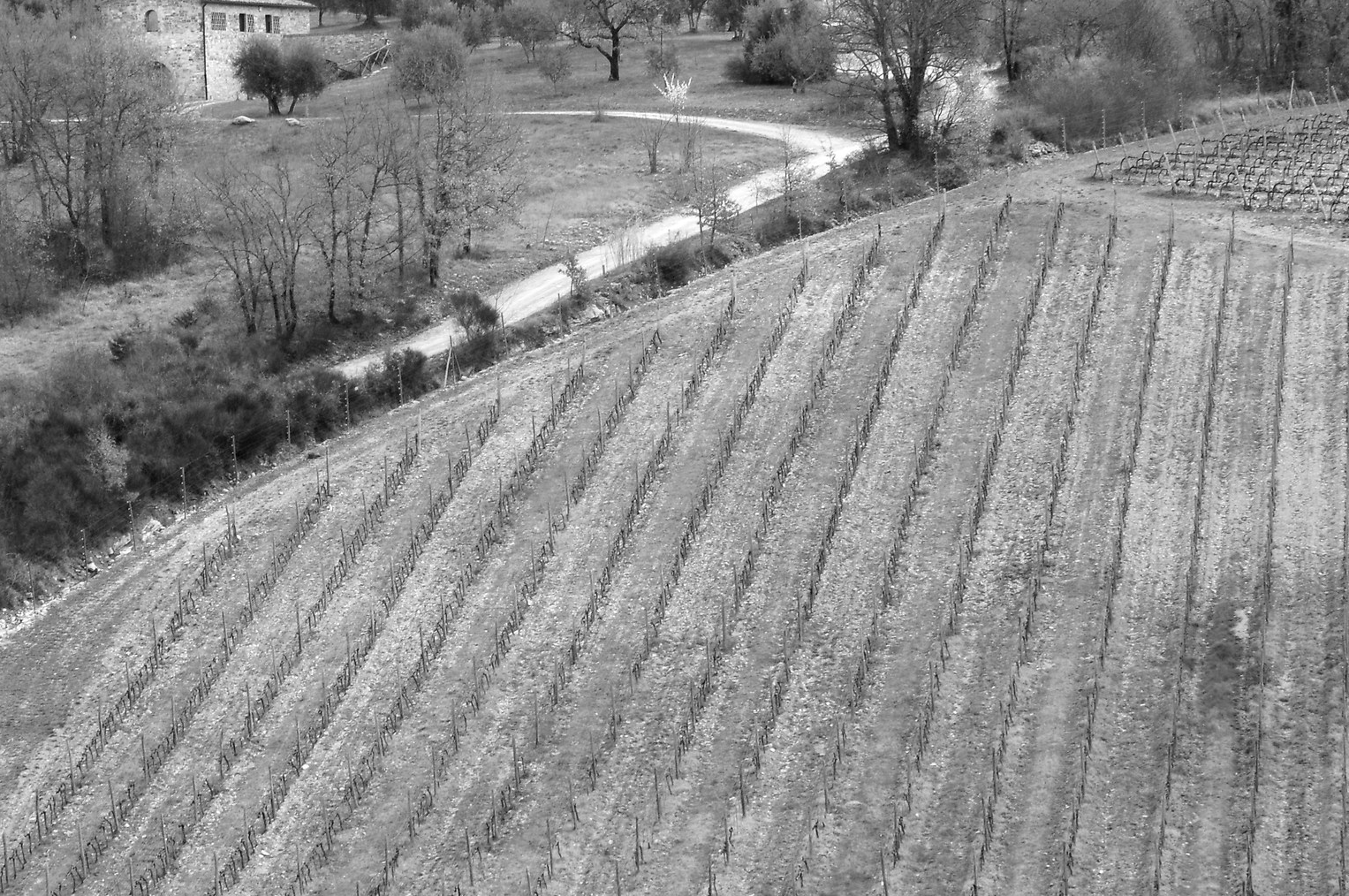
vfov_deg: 8.3
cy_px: 541
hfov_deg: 12.4
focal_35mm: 165
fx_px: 6175
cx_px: 374
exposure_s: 1/160
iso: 200
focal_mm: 70
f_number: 11
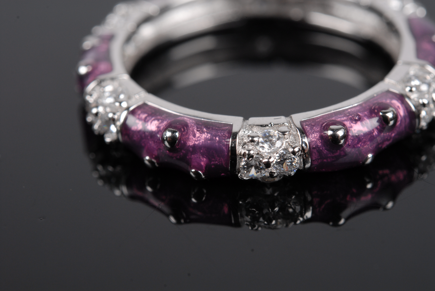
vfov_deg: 15.2
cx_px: 218
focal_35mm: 90
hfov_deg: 22.6
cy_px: 146
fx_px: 1089
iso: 320
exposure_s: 1/125
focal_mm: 60
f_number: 18
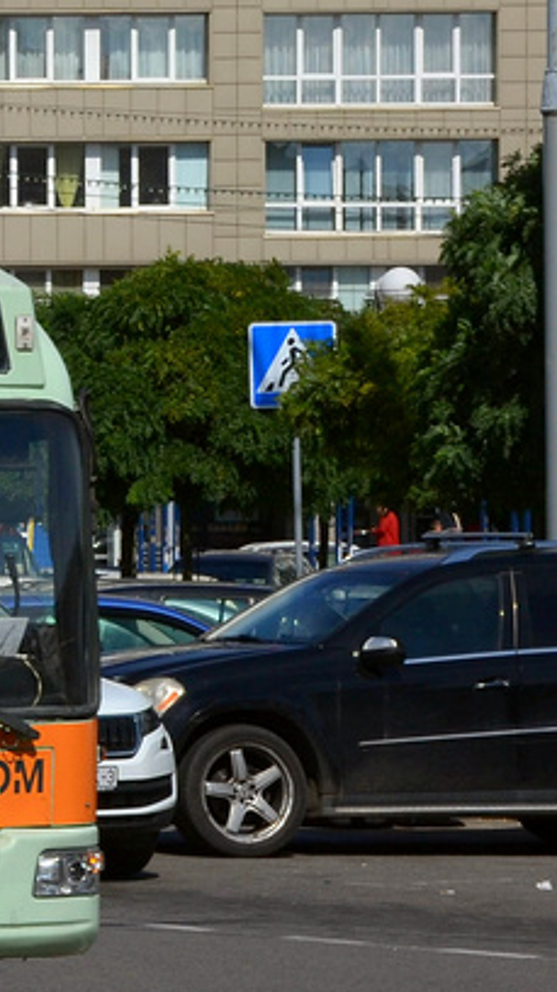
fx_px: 5839
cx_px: -720
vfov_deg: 9.7
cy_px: 287
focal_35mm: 222
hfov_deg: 5.3
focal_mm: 48
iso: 100
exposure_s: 1/400
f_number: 13
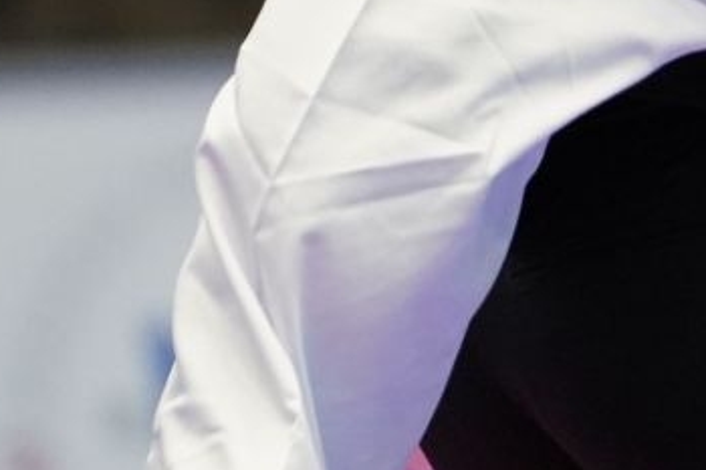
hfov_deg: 2.0
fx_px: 20150
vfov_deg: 1.3
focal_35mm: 1028
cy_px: -716
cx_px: 1011
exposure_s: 1/1000
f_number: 2.8
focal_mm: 200
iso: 3200
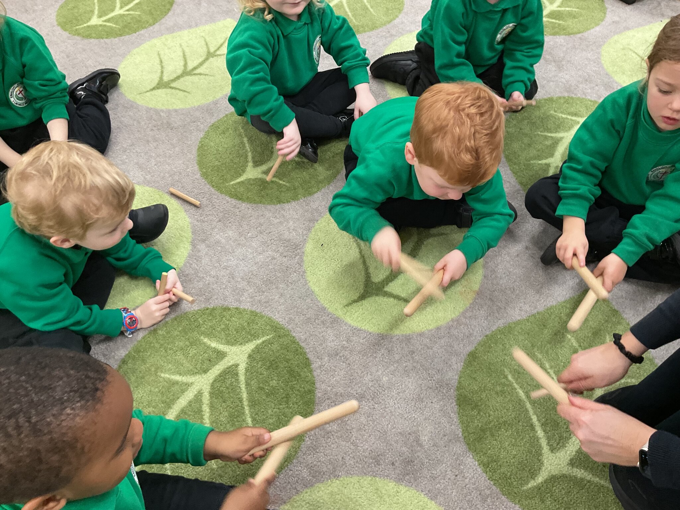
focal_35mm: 29
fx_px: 570
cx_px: 340
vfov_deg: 48.2
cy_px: 255
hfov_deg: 61.7
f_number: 1.8
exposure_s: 1/50
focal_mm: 3
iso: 100
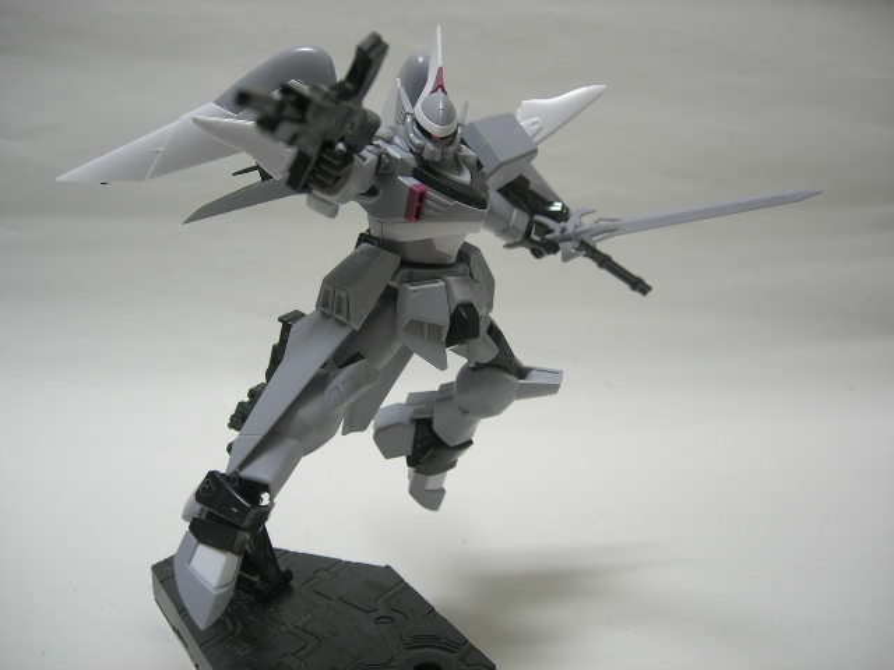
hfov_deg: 49.0
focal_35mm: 38
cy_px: 335
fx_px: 981
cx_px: 447
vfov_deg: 37.7
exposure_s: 1/7.5
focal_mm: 7.8
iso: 64
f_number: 2.8
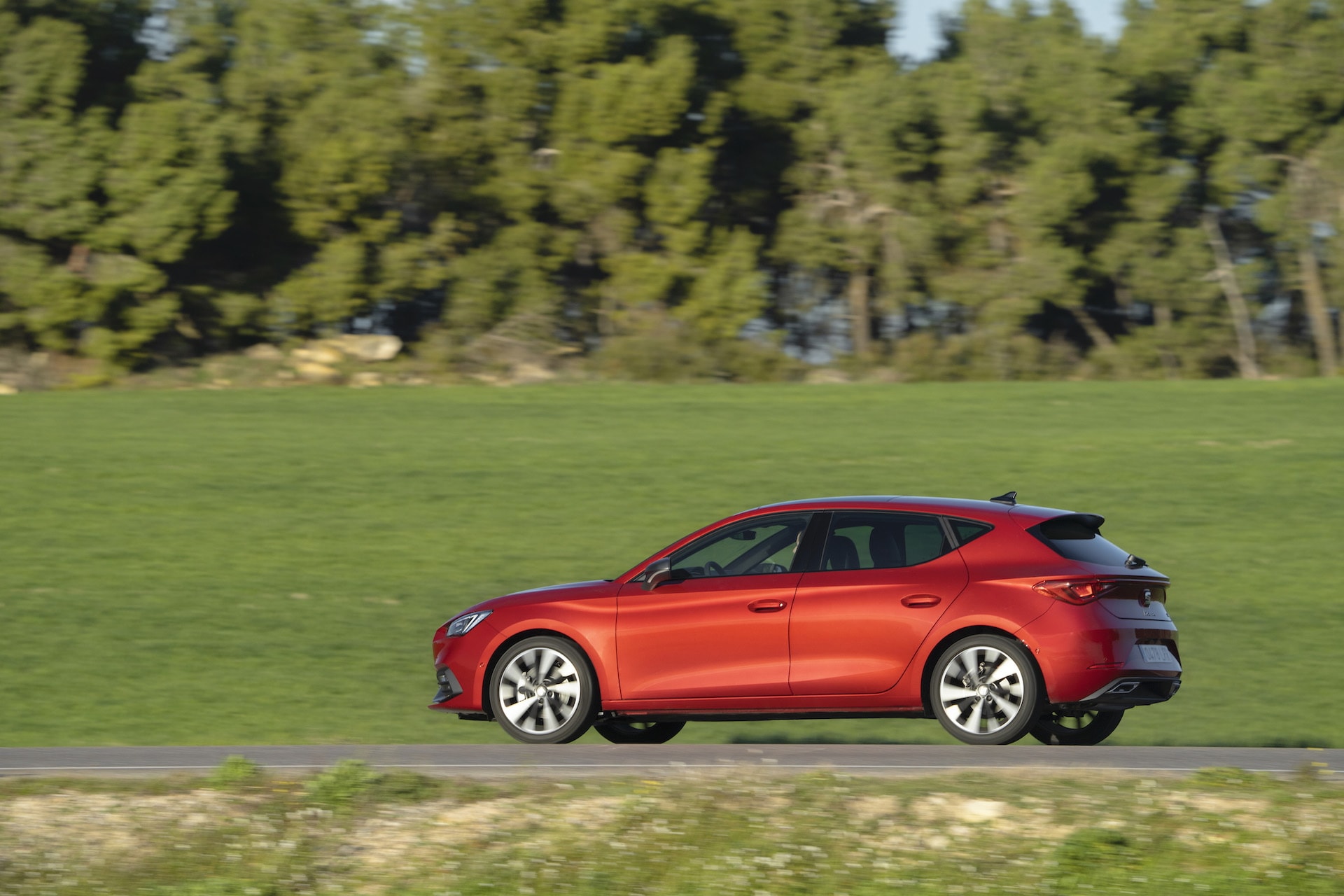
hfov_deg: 7.4
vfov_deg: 4.9
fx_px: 10415
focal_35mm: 279
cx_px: 672
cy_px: 448
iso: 250
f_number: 8
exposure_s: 1/250
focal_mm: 279
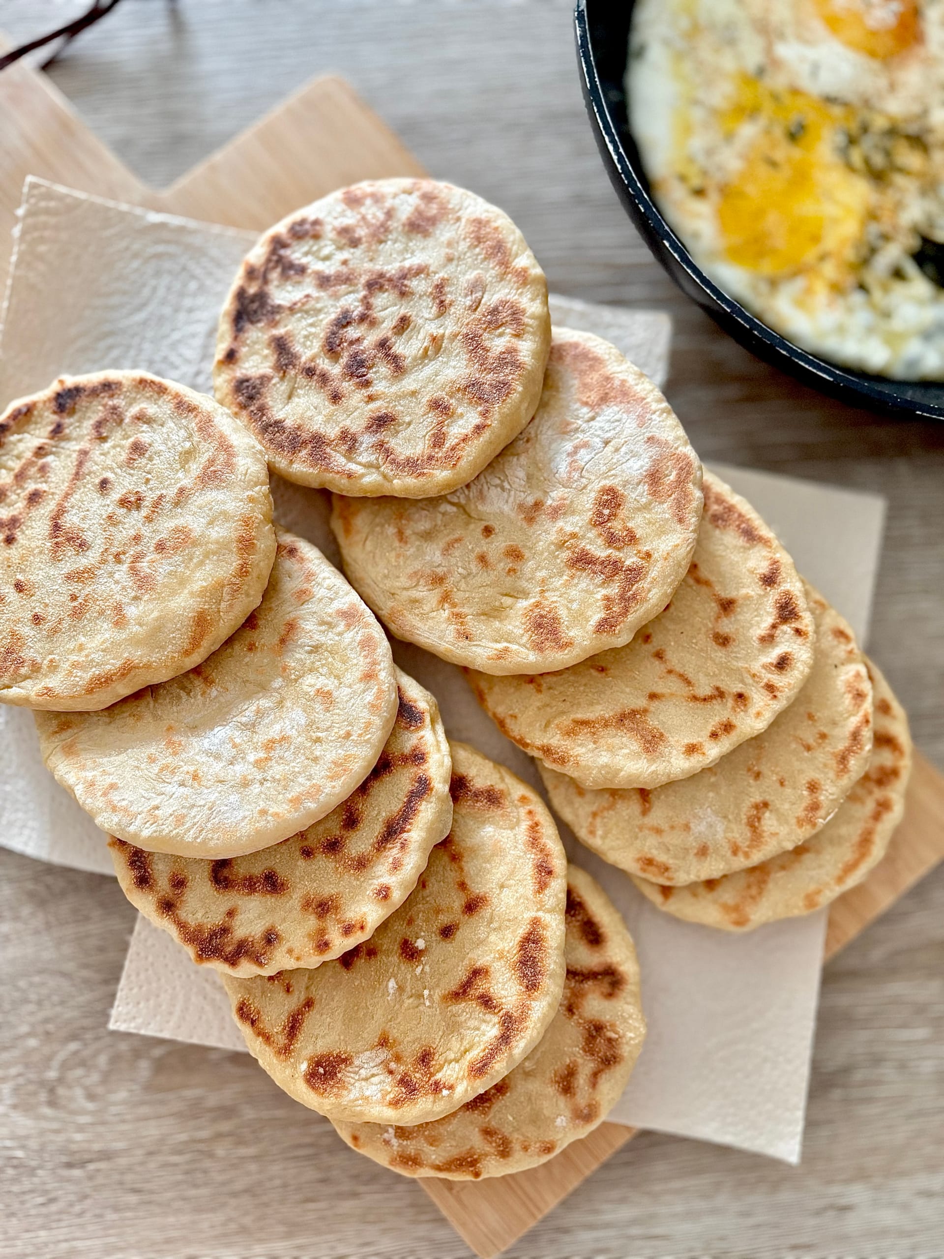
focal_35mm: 26
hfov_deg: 53.1
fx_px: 945
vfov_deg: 67.3
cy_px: 630
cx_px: 472
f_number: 1.6
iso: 500
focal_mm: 5.96
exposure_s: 1/40
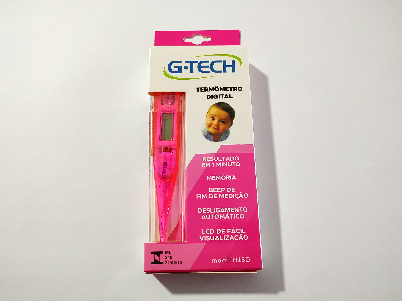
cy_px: 150
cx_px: 201
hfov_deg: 71.6
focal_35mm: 24
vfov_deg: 56.8
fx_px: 279
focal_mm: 3.94
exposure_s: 1/20
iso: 500
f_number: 1.9
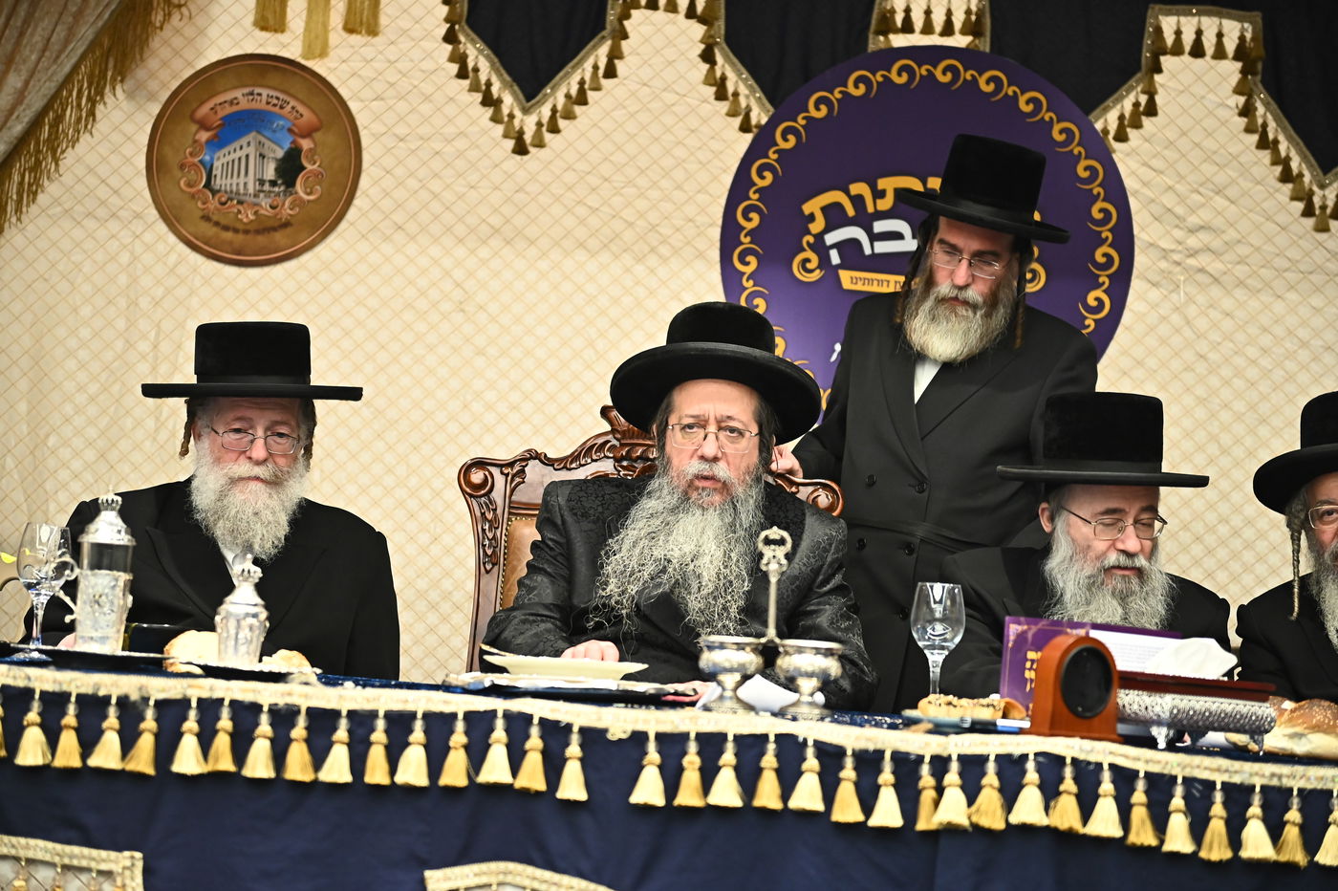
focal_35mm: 70
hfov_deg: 28.9
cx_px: 669
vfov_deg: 19.4
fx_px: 2600
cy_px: 446
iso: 3200
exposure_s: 1/320
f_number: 2.8
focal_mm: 70
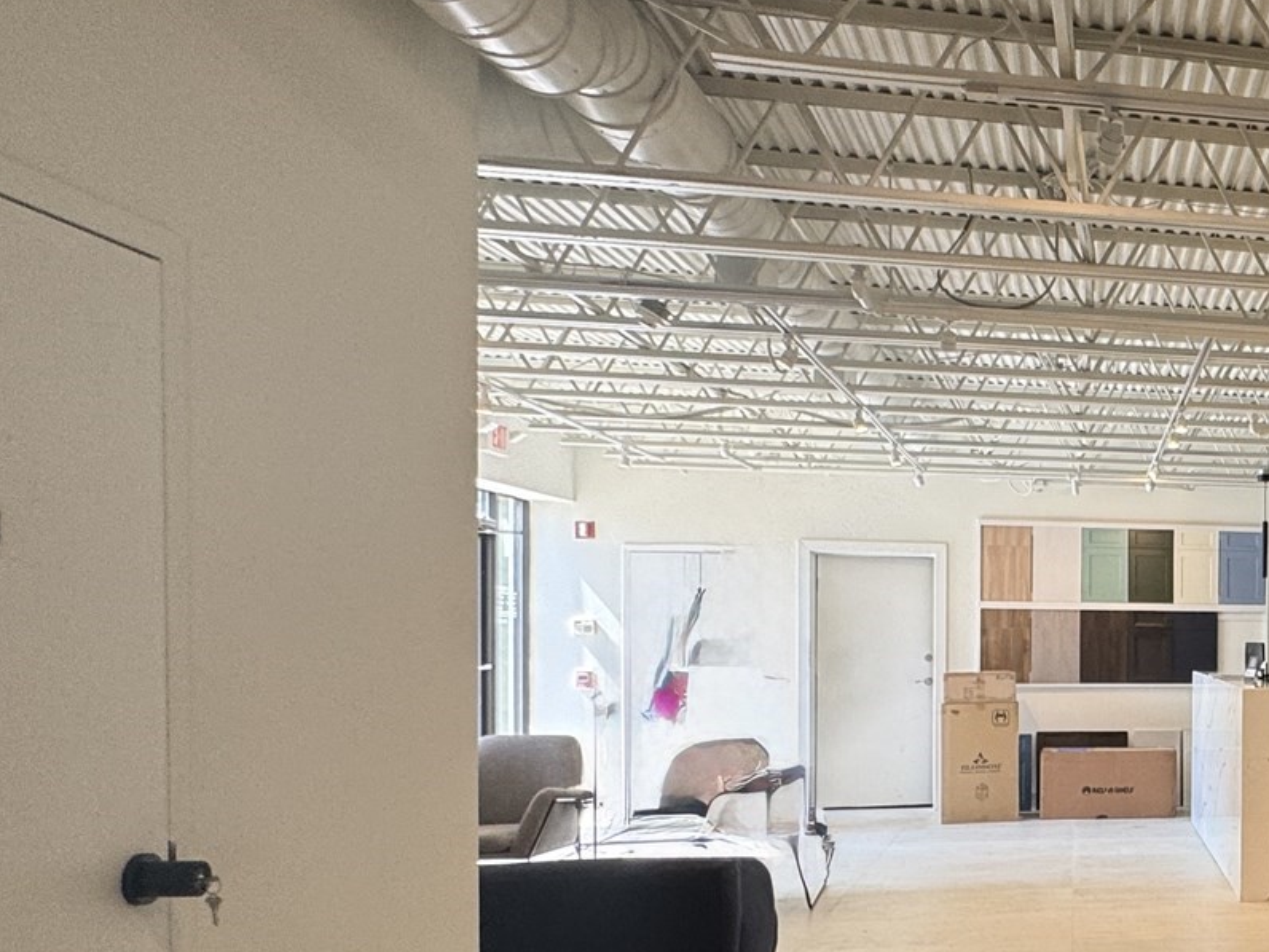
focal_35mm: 36
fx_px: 1320
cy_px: 659
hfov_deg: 41.2
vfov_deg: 39.0
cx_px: 1390
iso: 80
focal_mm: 2.22
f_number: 2.2
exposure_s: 1/99
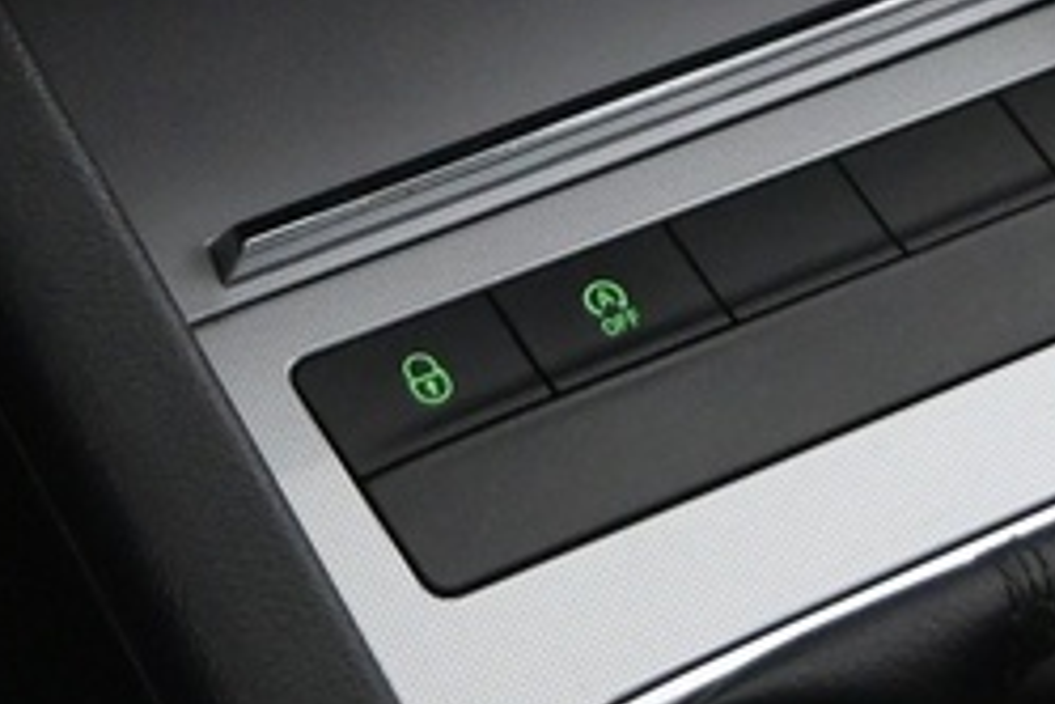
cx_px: 941
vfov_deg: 8.2
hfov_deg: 13.1
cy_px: -882
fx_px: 4571
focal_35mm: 156
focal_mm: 16
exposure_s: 1/50
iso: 2500
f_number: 3.5
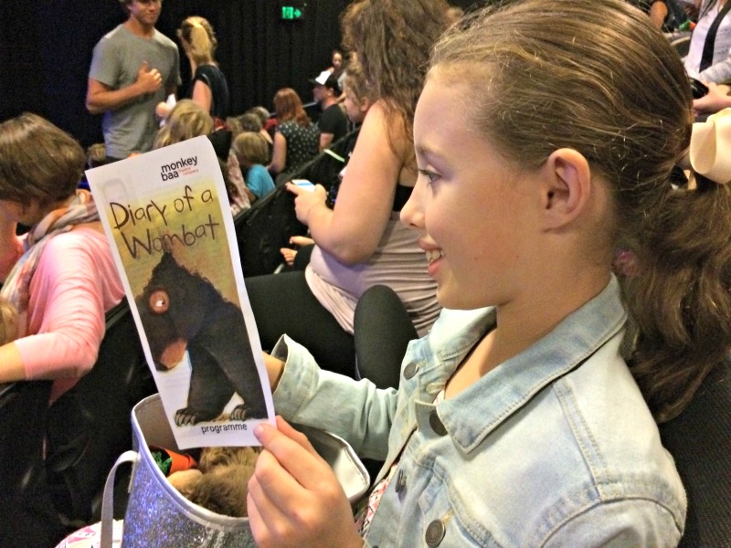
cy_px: 274
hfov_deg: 61.7
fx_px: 612
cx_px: 366
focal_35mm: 29
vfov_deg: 48.2
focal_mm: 4.15
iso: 640
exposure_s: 1/17
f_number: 2.2
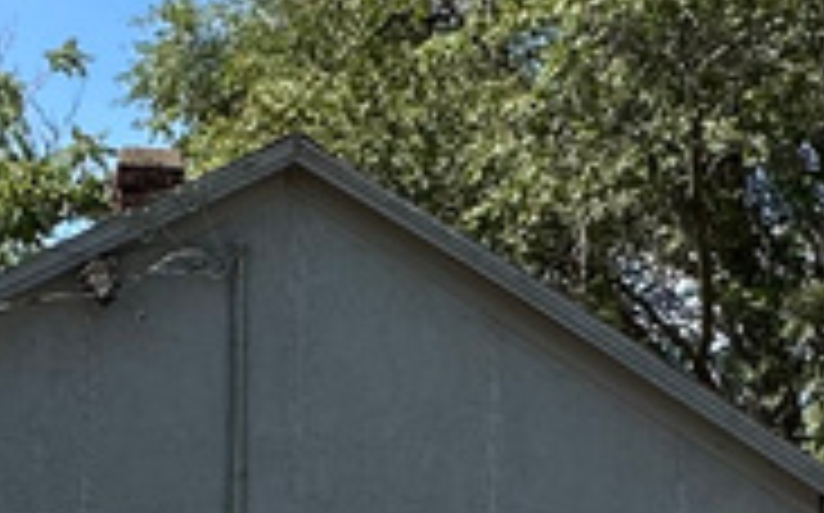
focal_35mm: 83
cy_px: 747
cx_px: 252
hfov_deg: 24.8
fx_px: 1862
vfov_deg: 14.7
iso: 40
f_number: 2.2
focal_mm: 2.22
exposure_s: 1/1247
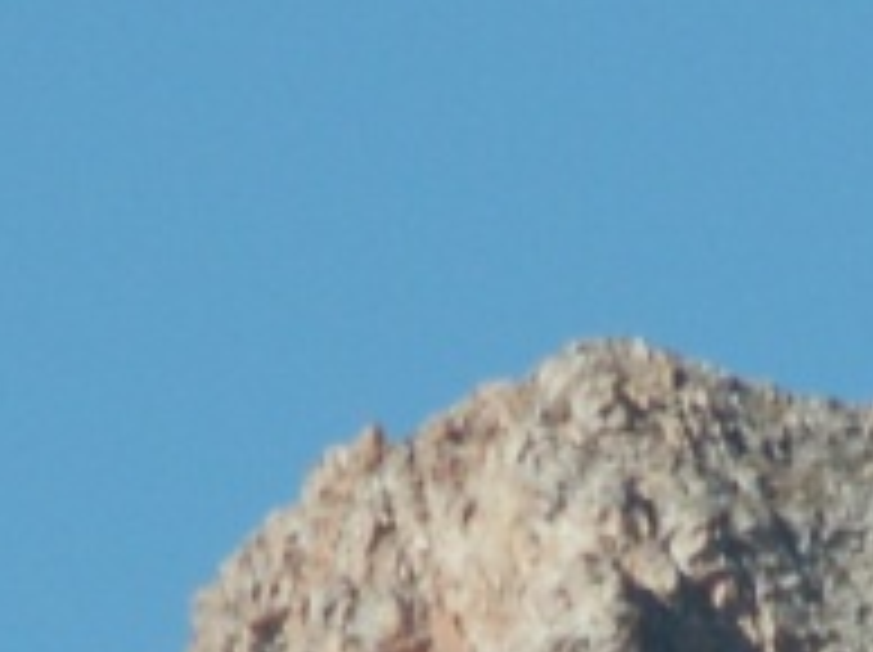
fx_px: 48362
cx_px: 630
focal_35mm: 1920
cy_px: 985
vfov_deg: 0.8
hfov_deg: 1.0
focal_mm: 60.15
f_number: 7.1
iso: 50
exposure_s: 1/200
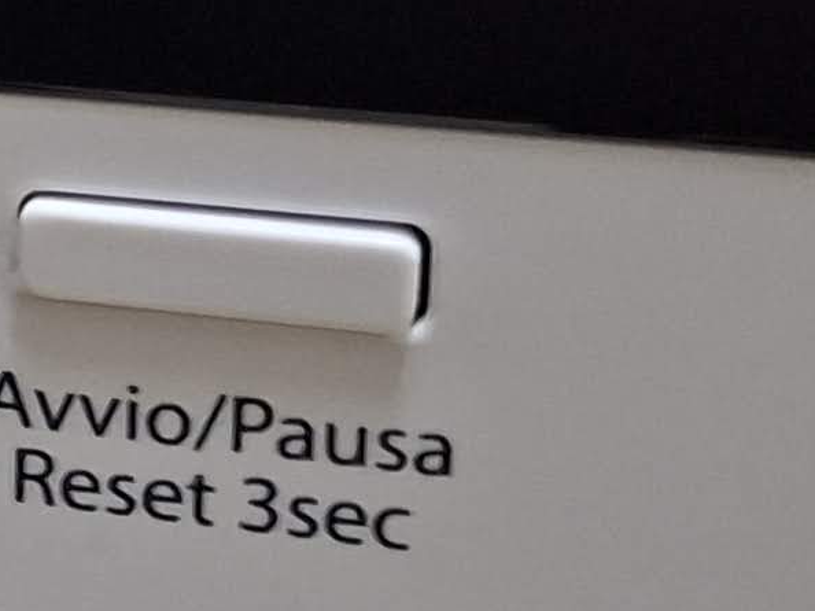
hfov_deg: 10.2
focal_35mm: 155
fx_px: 3648
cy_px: -71
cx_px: -1410
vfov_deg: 9.5
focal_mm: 5.54
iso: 250
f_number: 1.8
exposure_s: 1/33
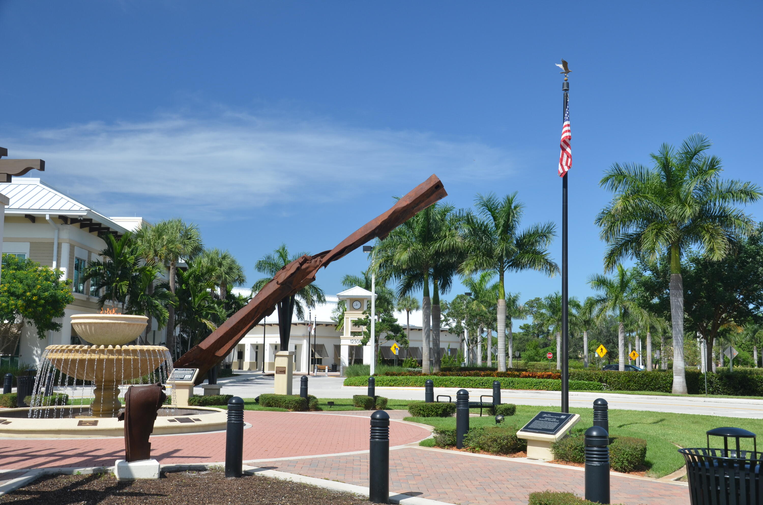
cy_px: 252
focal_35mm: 42
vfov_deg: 31.8
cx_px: 382
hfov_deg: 46.5
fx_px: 888
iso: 200
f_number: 7.1
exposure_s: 1/200
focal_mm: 28
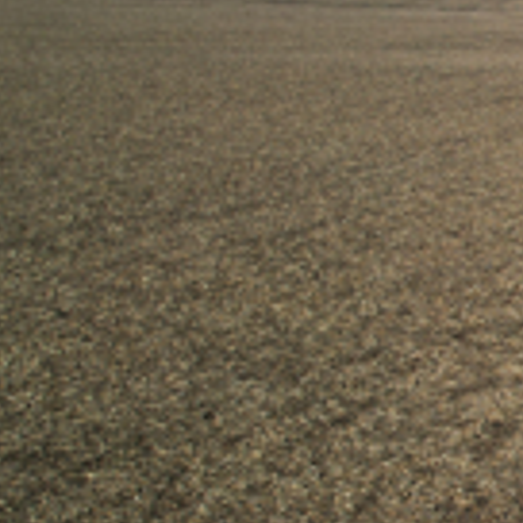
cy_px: 315
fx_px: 1060
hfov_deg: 21.4
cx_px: 861
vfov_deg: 27.7
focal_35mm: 62
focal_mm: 8.38
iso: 110
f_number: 2.8
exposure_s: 1/2500
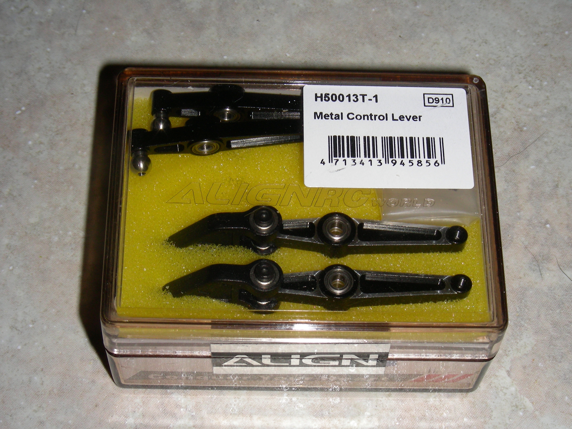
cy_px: 214
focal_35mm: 79
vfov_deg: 18.7
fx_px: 1305
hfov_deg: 24.7
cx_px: 286
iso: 50
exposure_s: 1/60.1
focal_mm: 13.2
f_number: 6.8
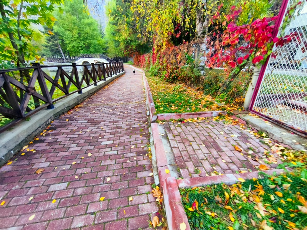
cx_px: 154
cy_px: 115
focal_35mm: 15
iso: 125
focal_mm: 1.91
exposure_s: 1/33.3
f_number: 2.2
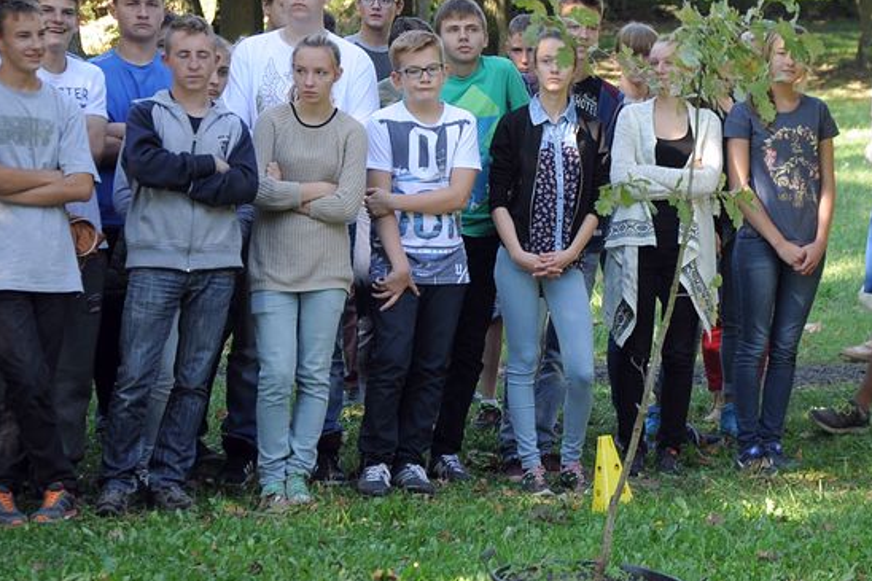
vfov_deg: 7.4
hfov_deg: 11.0
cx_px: 664
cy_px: 292
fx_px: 4504
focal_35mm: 186
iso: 400
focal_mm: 80
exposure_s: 1/100
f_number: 5.3
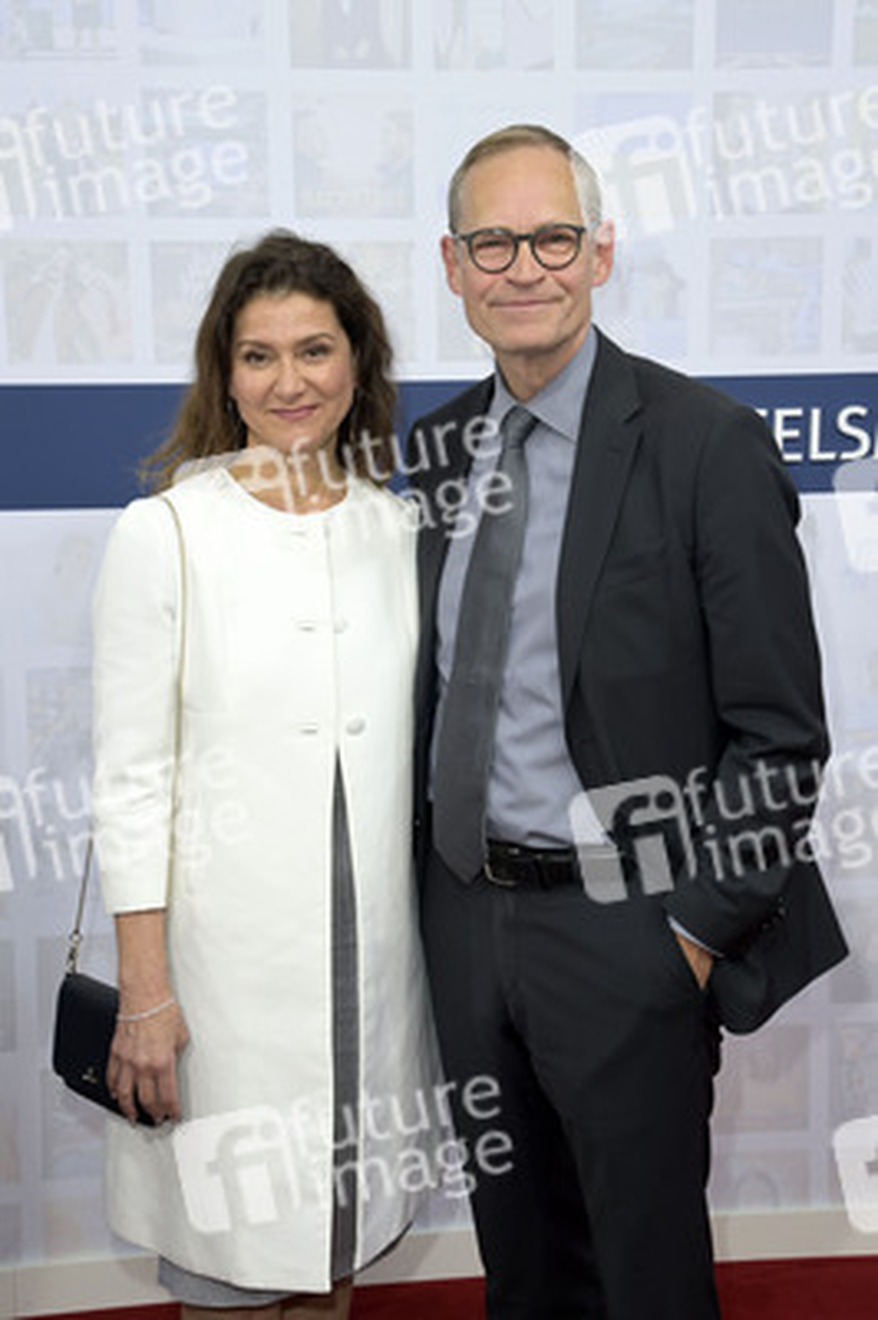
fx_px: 1832
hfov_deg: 26.9
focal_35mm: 50
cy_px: 660
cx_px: 439
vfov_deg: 39.6
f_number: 7.1
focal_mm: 50
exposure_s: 1/125
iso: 640
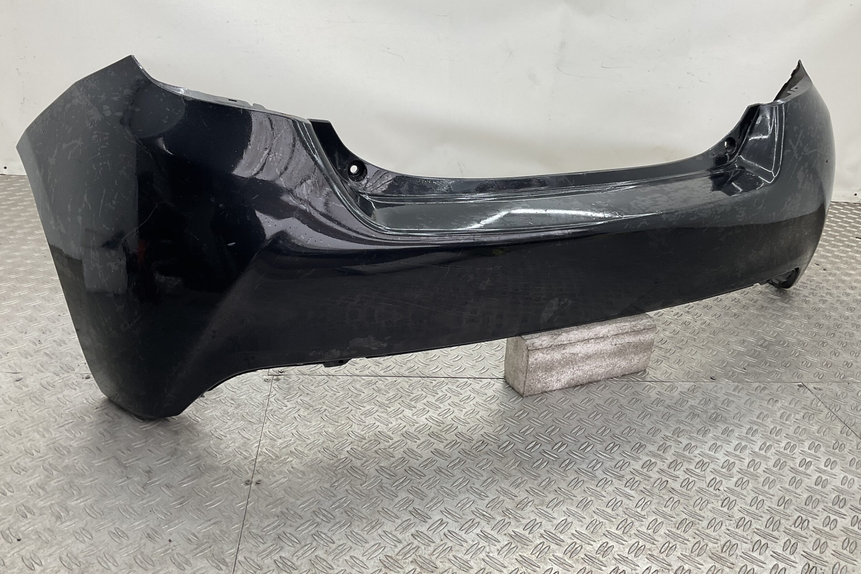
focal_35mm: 31
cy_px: 258
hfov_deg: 60.3
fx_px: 741
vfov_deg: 42.3
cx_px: 425
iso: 25
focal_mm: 3
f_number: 1.8
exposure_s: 1/100
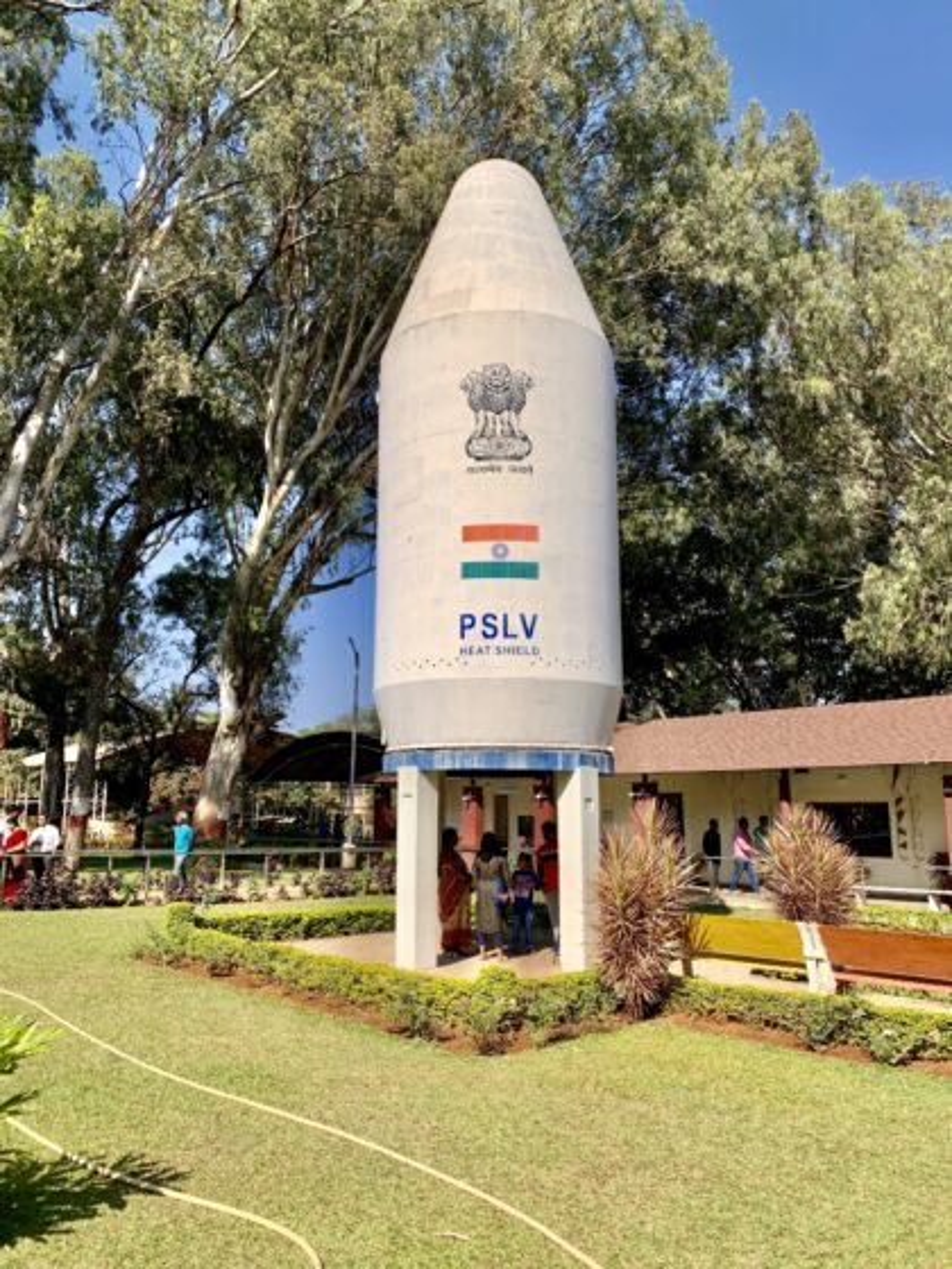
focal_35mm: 26
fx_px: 953
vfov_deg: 67.3
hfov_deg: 53.1
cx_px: 476
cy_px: 634
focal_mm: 4.25
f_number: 1.8
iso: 25
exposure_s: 1/2545
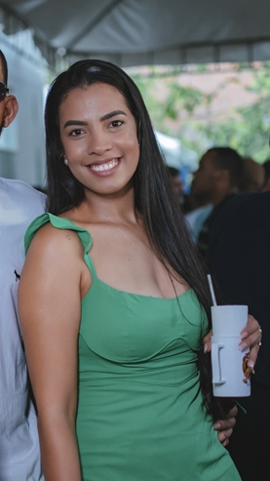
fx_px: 1055
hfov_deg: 14.5
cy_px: 240
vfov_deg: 25.7
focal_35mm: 83
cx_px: 49
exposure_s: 1/640
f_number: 2
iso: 1600
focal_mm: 35
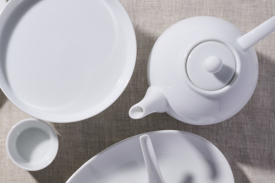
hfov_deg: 17.7
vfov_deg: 12.0
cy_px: 154
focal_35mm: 114
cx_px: 24
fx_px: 871
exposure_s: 1/100
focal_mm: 49
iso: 50
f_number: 20
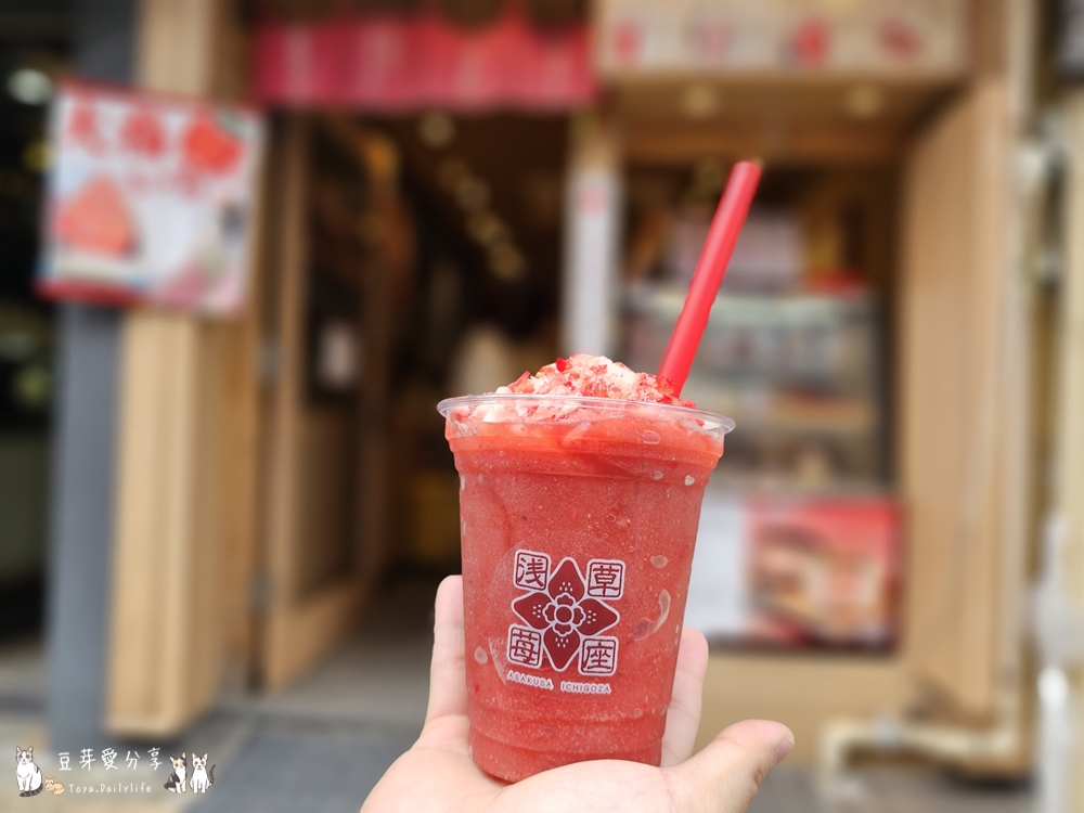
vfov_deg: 58.9
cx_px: 542
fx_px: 720
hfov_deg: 73.9
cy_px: 406
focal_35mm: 23
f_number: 1.7
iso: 16
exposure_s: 1/120
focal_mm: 6.3
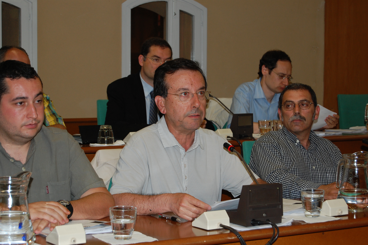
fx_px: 843
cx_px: 184
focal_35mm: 82
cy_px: 122
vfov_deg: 16.5
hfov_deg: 24.6
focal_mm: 55
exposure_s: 1/60
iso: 400
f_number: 5.6
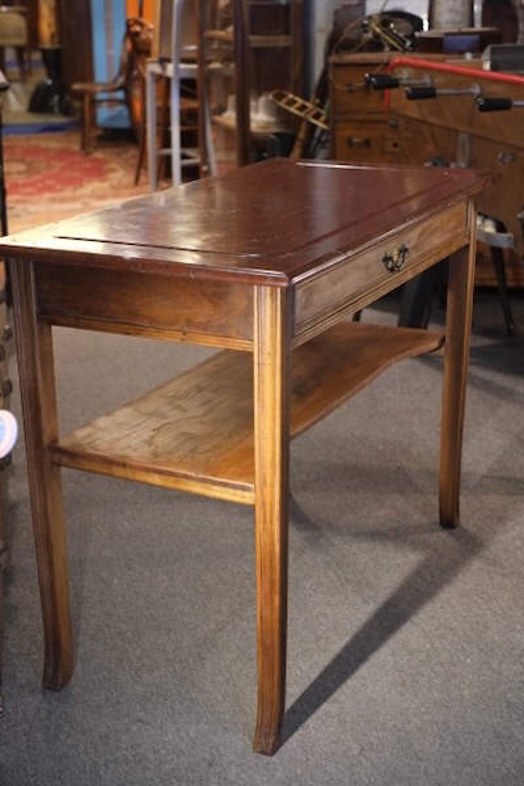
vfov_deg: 37.5
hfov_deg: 25.5
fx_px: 1157
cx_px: 262
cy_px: 393
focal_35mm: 53
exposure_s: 1/125
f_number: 3.6
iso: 3200
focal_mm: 35
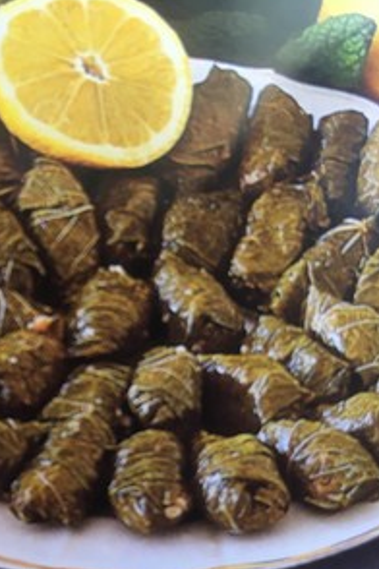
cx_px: 37
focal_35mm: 41
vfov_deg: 47.4
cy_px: 284
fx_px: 647
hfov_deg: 31.1
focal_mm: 4.15
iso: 100
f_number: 2.2
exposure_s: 1/33
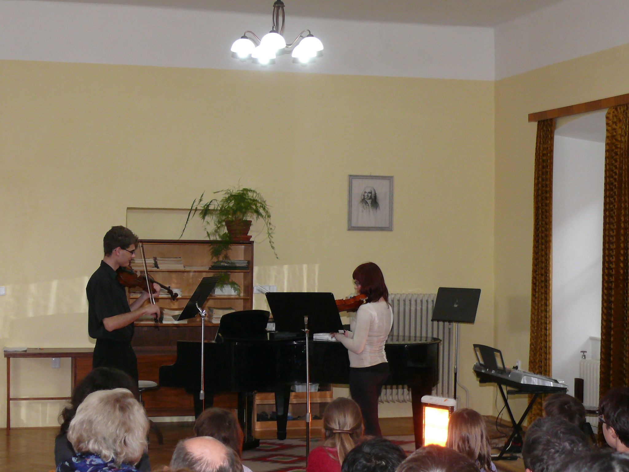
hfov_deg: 29.0
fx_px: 1217
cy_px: 236
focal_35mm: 67
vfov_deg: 21.9
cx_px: 314
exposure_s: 1/30
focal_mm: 10.6
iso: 200
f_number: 3.2
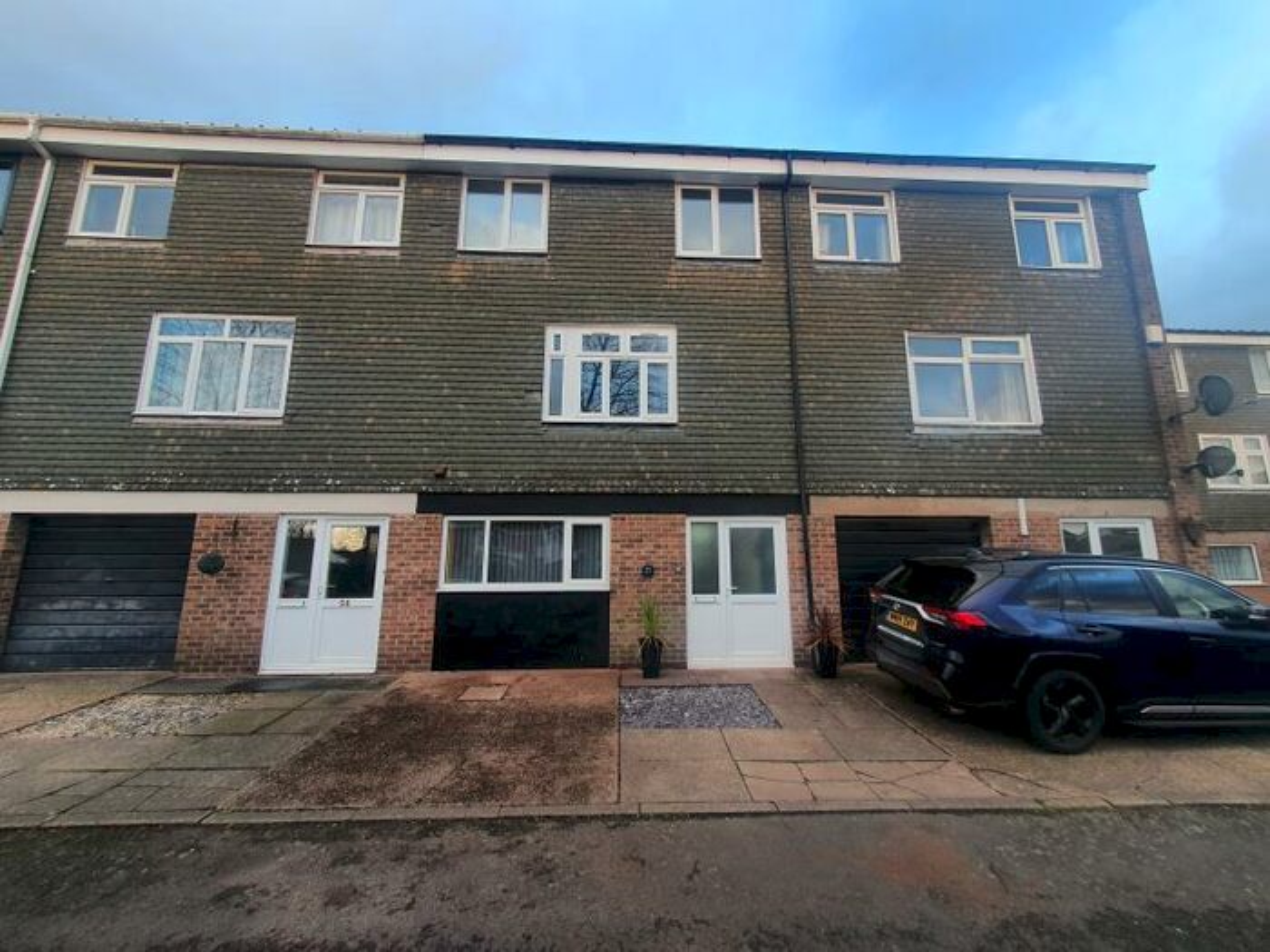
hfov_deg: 106.2
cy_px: 476
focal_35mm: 13
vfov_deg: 89.9
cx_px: 635
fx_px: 477
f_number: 2.2
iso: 50
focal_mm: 1.8
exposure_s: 1/100
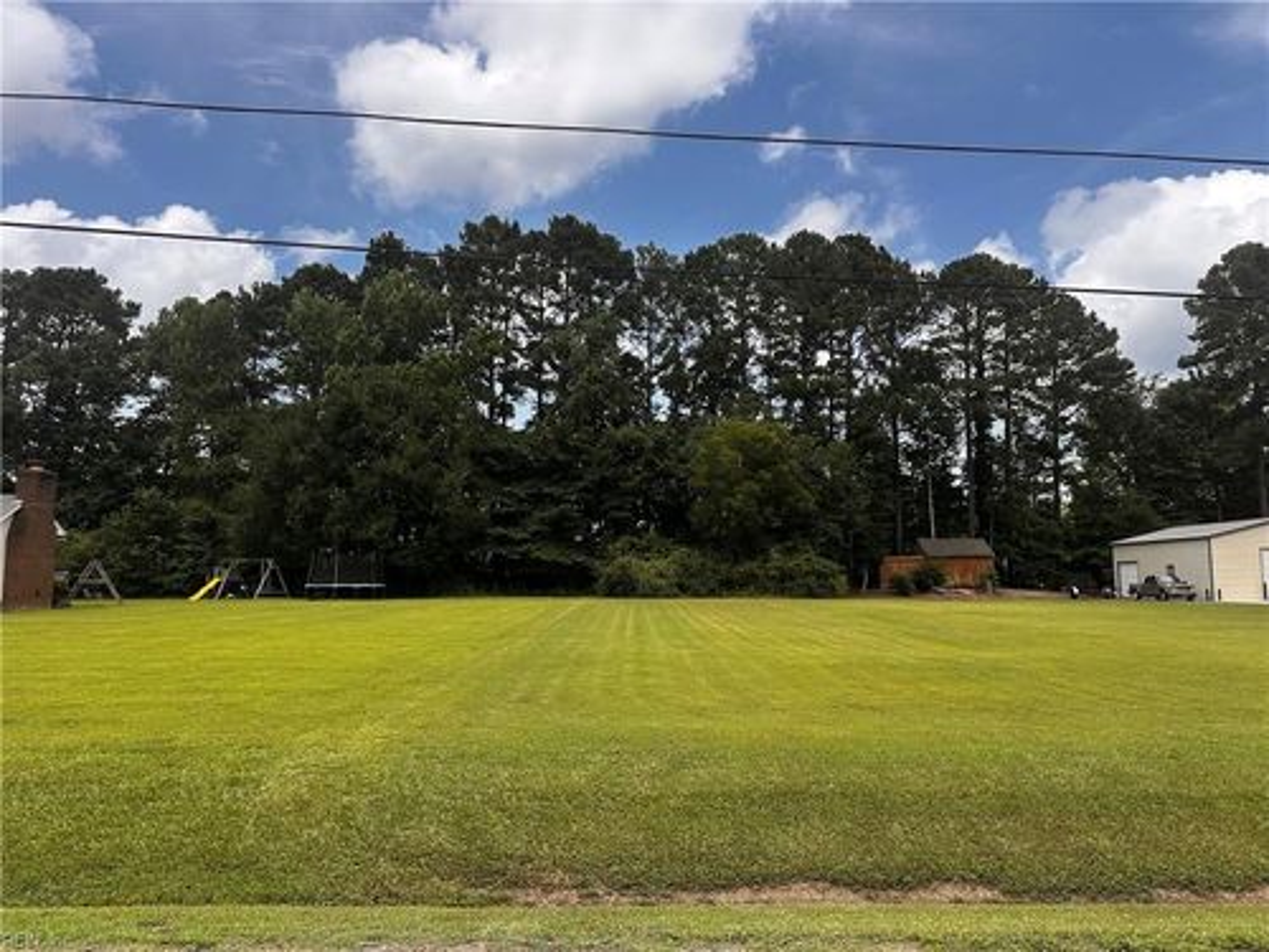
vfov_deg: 56.8
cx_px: 634
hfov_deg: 71.6
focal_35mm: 24
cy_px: 476
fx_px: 880
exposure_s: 1/3356
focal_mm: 6.86
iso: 80
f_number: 1.78
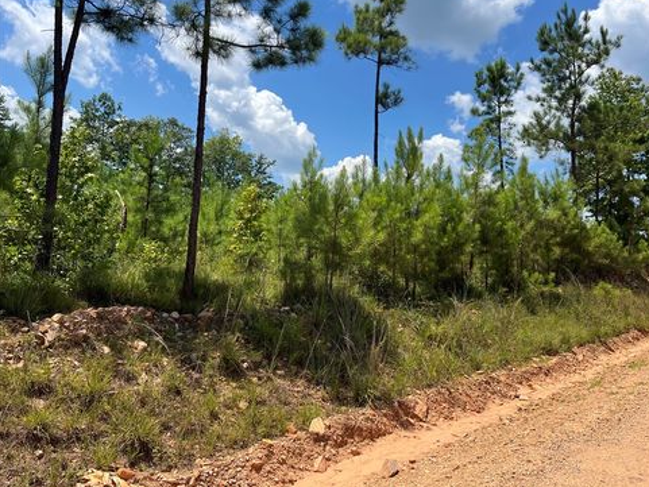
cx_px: 335
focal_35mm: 27
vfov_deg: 51.4
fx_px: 506
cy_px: 238
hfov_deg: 65.3
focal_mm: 5.7
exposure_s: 1/3968
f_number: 1.5
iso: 50
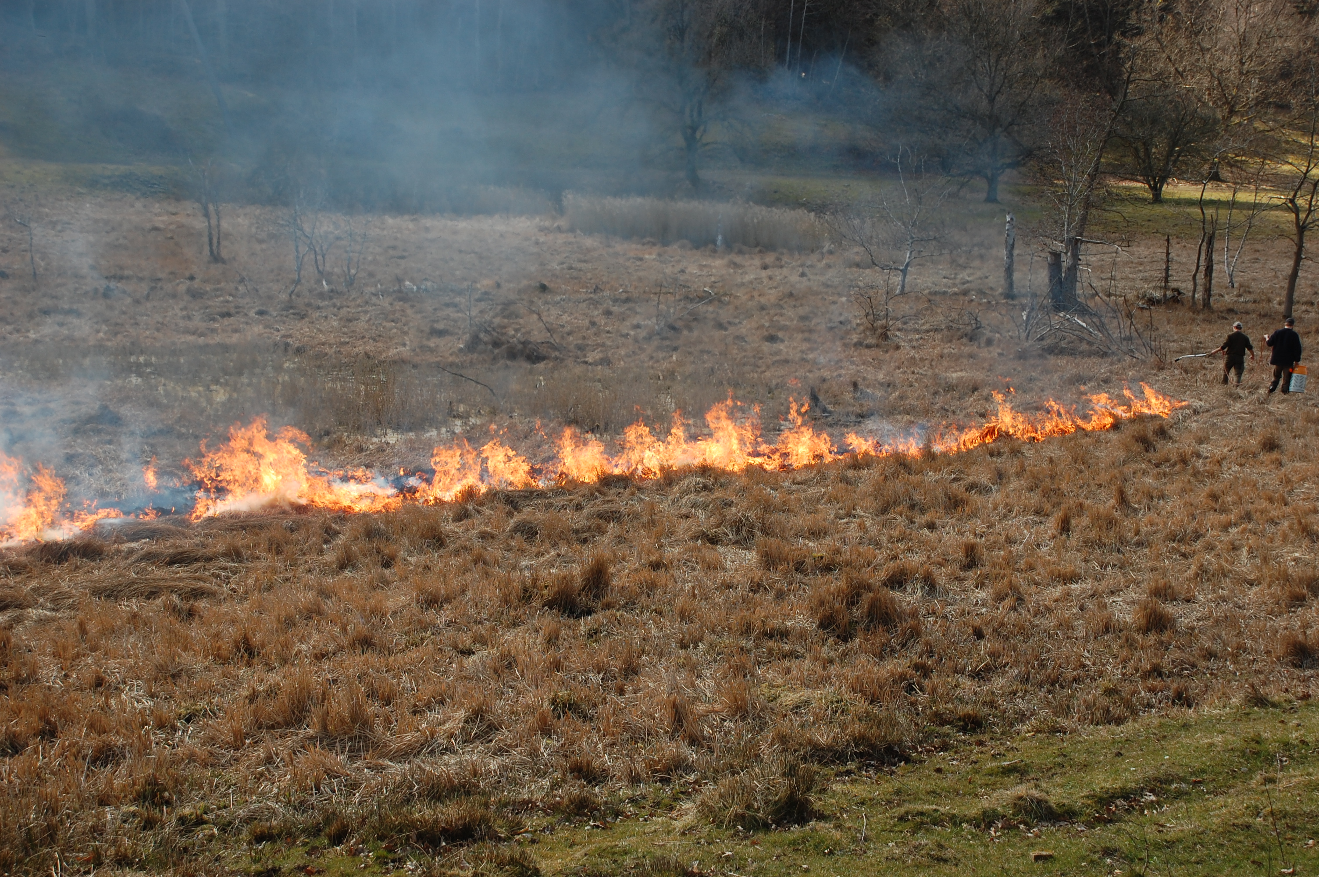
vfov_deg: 23.7
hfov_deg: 35.1
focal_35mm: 57
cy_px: 438
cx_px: 660
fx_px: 2087
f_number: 7.1
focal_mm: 38
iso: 200
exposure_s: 1/200
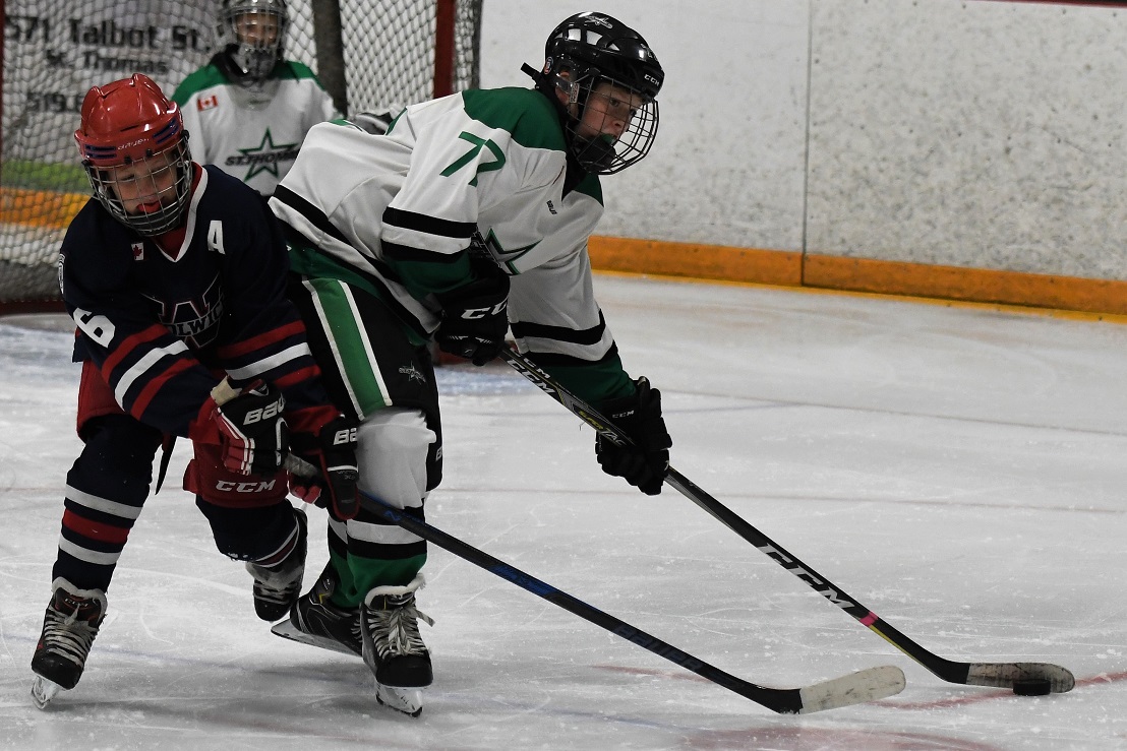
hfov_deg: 18.2
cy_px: 376
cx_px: 564
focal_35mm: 112
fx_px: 3522
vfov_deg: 12.2
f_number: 2.8
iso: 1600
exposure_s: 1/1000
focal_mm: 75
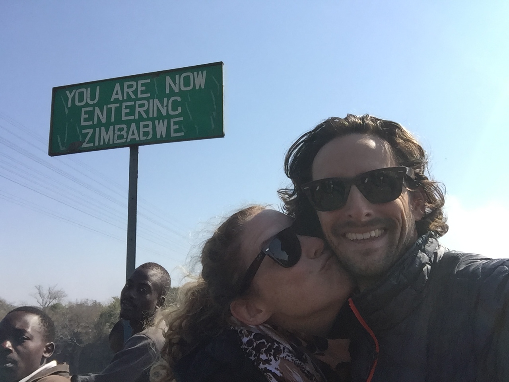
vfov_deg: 45.4
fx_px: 456
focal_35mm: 31
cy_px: 191
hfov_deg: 58.4
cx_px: 254
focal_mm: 2.65
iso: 32
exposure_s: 1/1282
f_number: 2.2
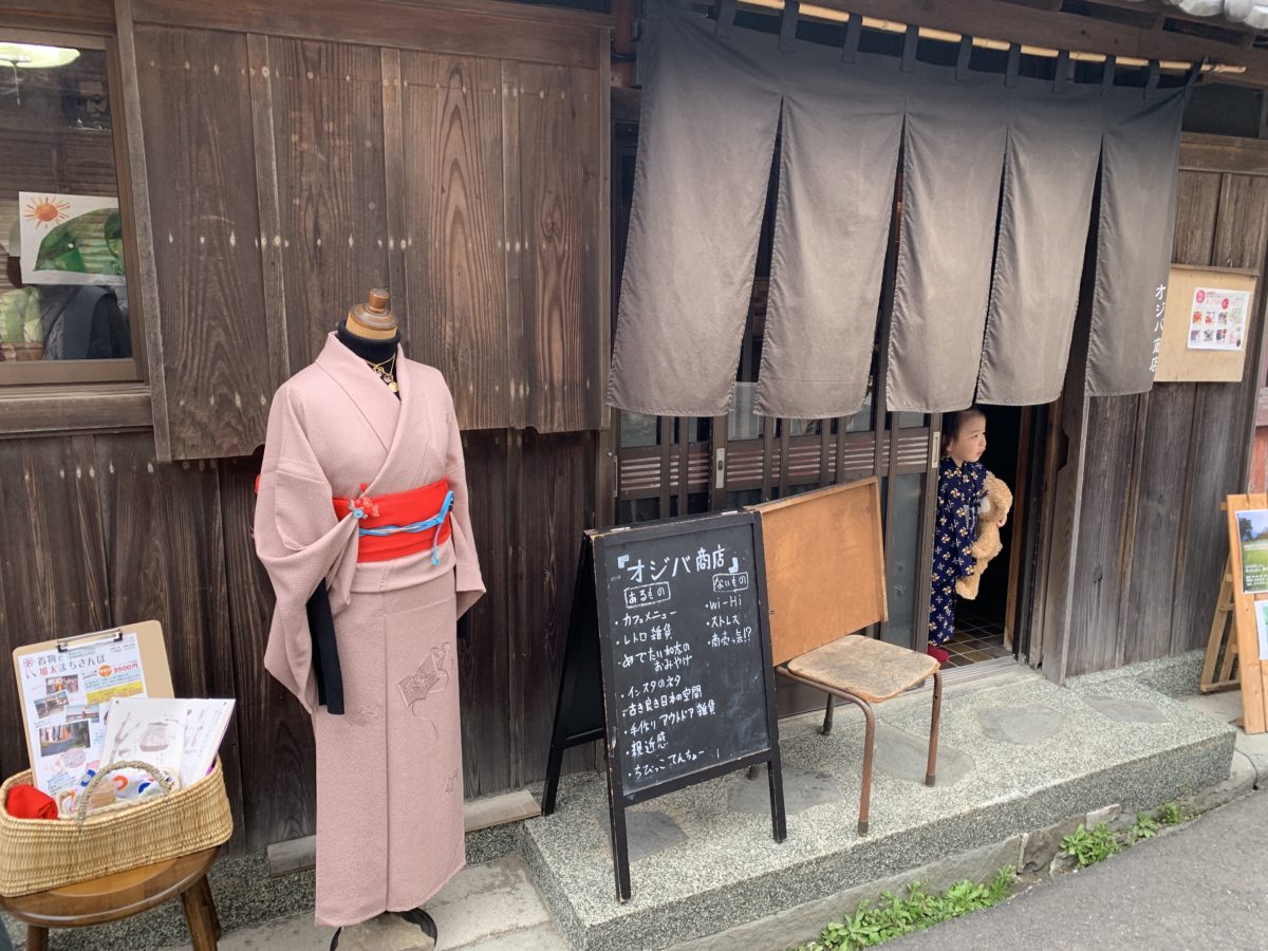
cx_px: 634
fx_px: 952
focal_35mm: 26
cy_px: 476
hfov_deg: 67.3
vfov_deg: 53.1
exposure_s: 1/121
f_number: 1.8
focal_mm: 4.25
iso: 64
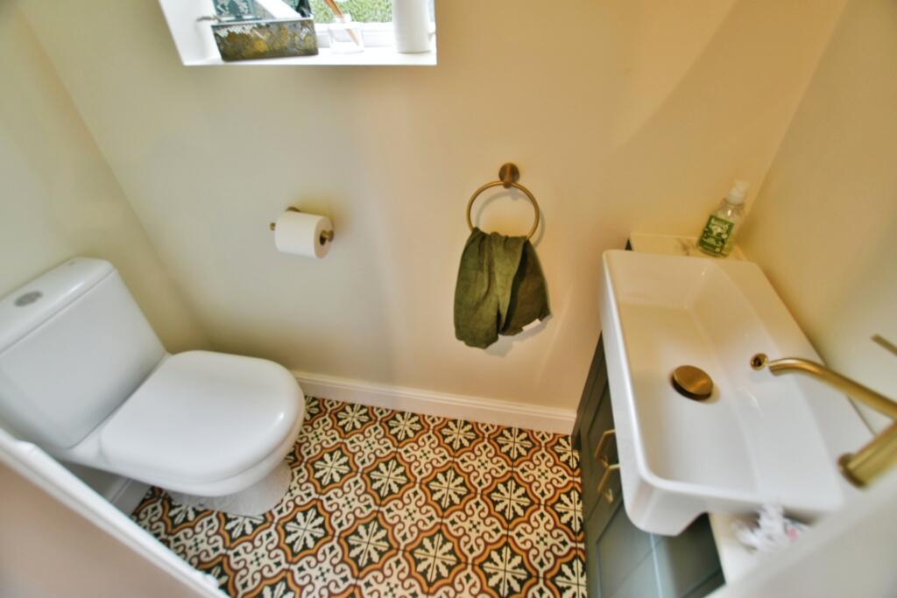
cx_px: 448
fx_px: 374
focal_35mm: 15
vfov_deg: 77.3
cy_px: 299
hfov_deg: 100.4
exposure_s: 1/6
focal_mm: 10
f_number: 3.5
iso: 100
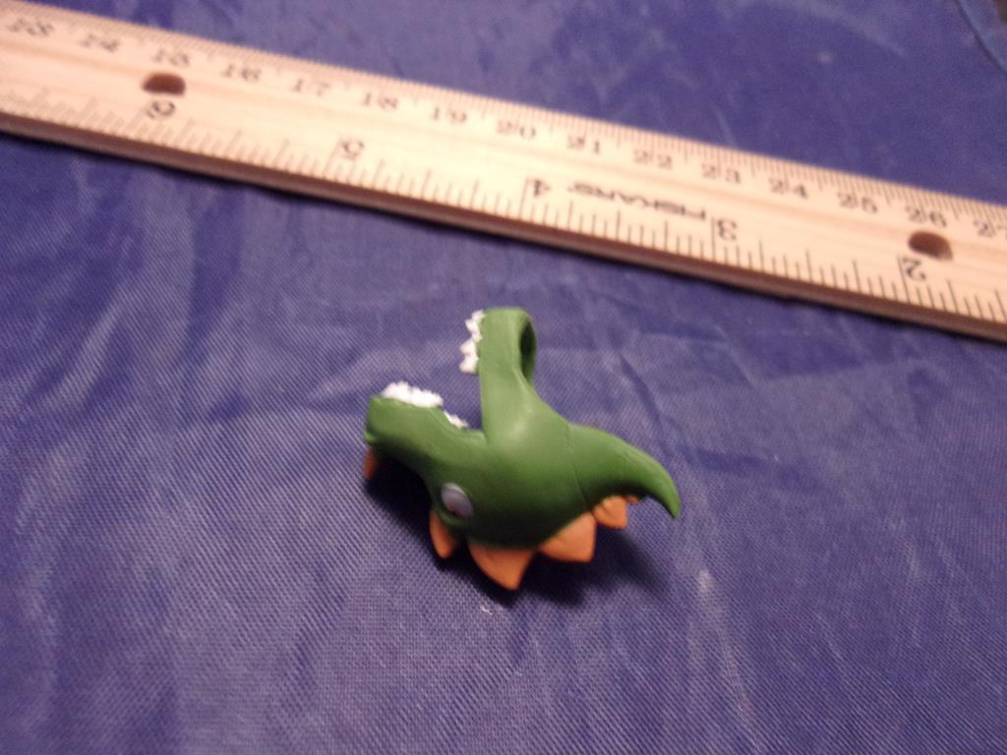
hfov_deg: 65.3
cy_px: 378
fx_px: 785
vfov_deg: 51.4
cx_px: 504
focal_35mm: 27
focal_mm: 4.9
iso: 400
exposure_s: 1/24
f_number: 3
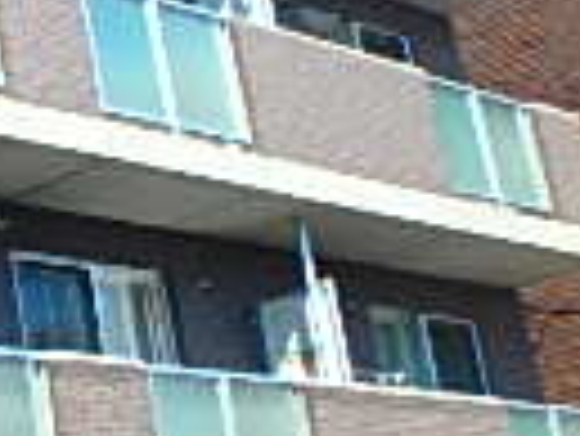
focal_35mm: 104
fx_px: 1744
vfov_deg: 14.2
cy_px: 144
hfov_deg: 16.5
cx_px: -391
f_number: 3.5
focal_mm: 3.7
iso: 125
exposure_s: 1/640
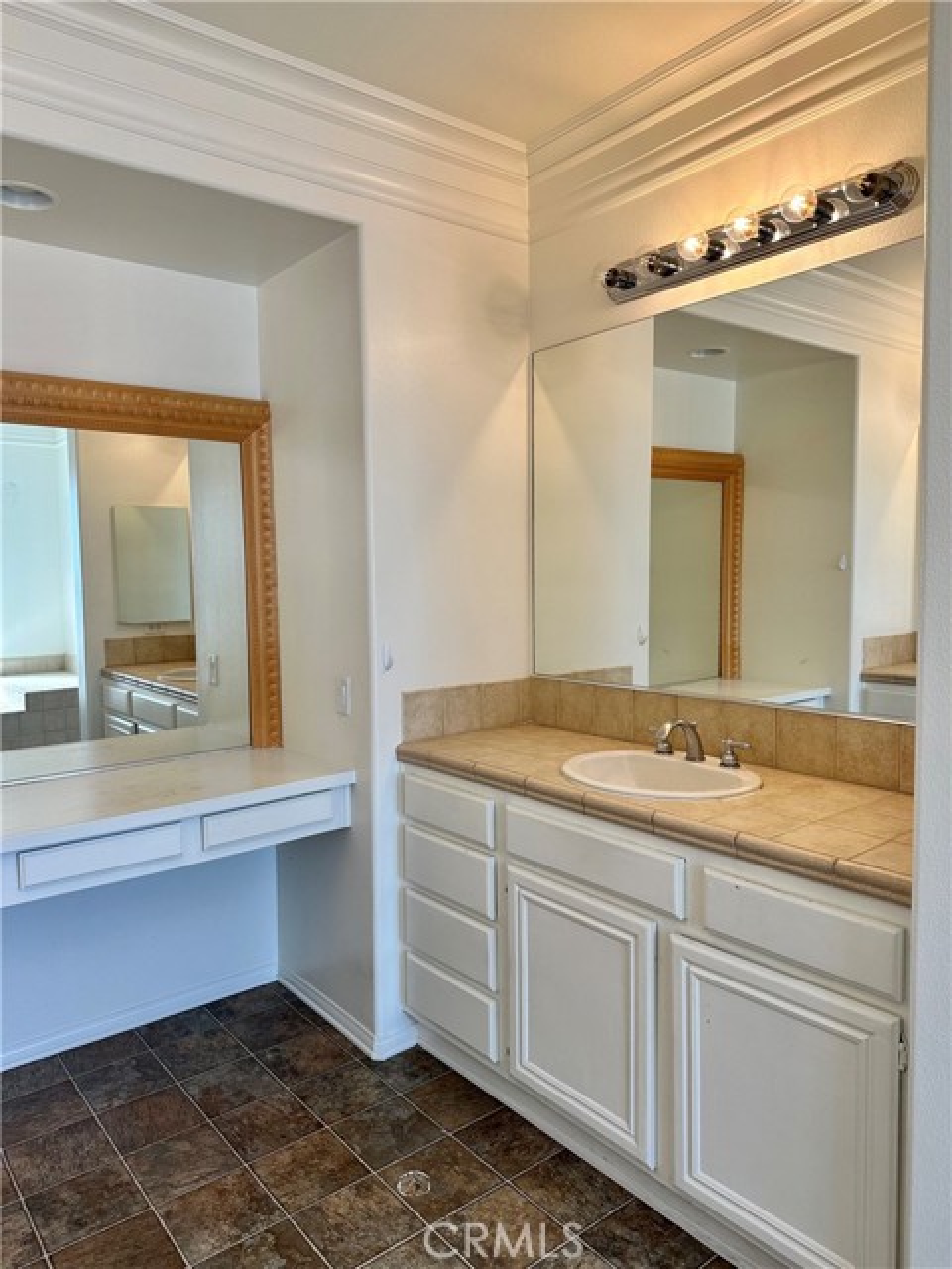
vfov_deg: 71.6
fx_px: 880
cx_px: 476
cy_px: 634
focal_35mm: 24
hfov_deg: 56.8
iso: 80
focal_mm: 6.86
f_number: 1.78
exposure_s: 1/257
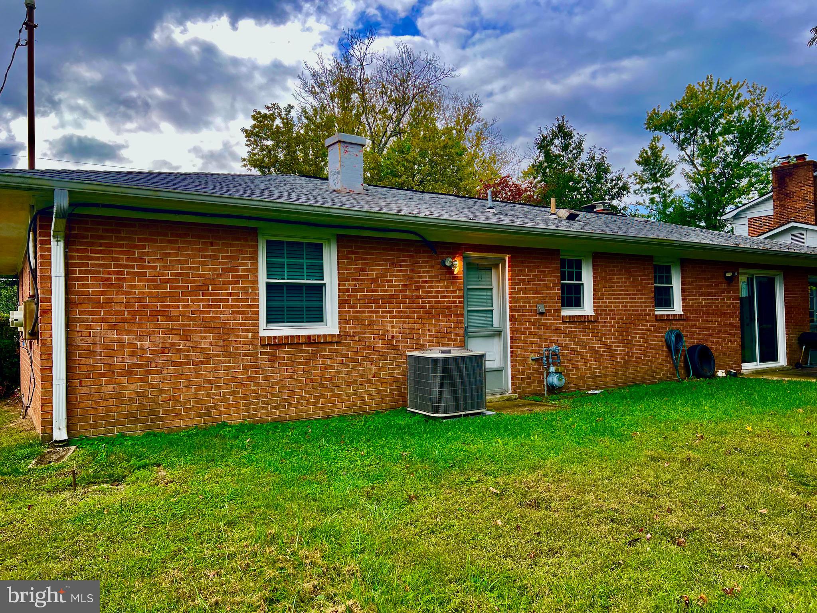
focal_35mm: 26
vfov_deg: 53.1
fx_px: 614
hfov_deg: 67.3
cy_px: 306
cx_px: 408
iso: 50
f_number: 1.5
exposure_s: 1/1266
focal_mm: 5.7
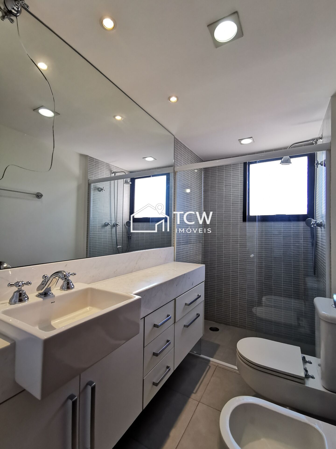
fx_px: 207
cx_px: 168
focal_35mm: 16
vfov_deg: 94.5
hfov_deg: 78.1
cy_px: 224
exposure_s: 1/60
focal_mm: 2.35
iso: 160
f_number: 2.2
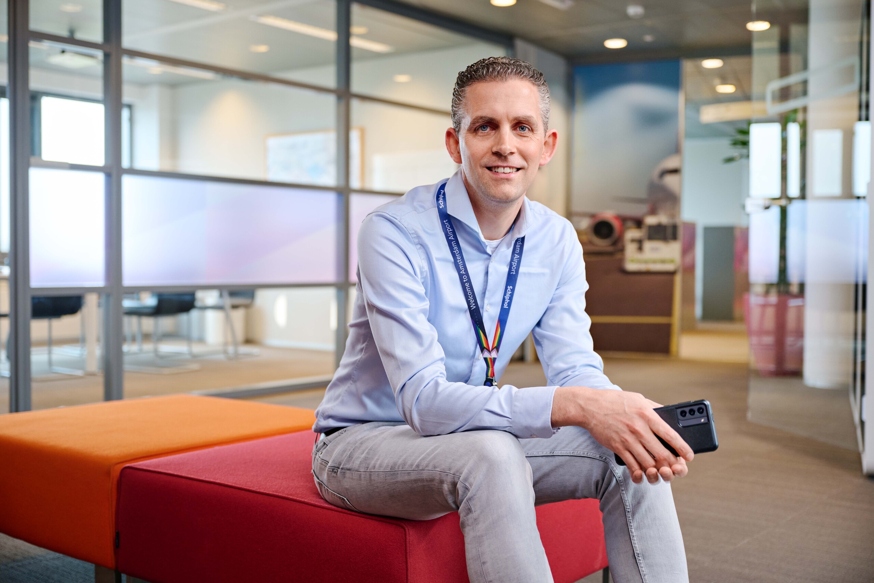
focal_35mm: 41
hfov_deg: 47.4
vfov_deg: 32.6
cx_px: 437
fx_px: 995
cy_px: 292
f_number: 2.8
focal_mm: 41
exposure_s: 1/80
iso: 500
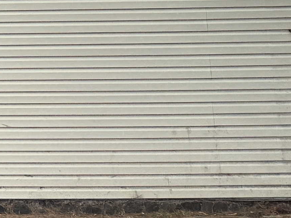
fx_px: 1328
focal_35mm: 158
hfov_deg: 10.9
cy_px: -102
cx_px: -366
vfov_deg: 9.2
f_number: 1.78
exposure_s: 1/1524
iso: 80
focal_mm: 6.76
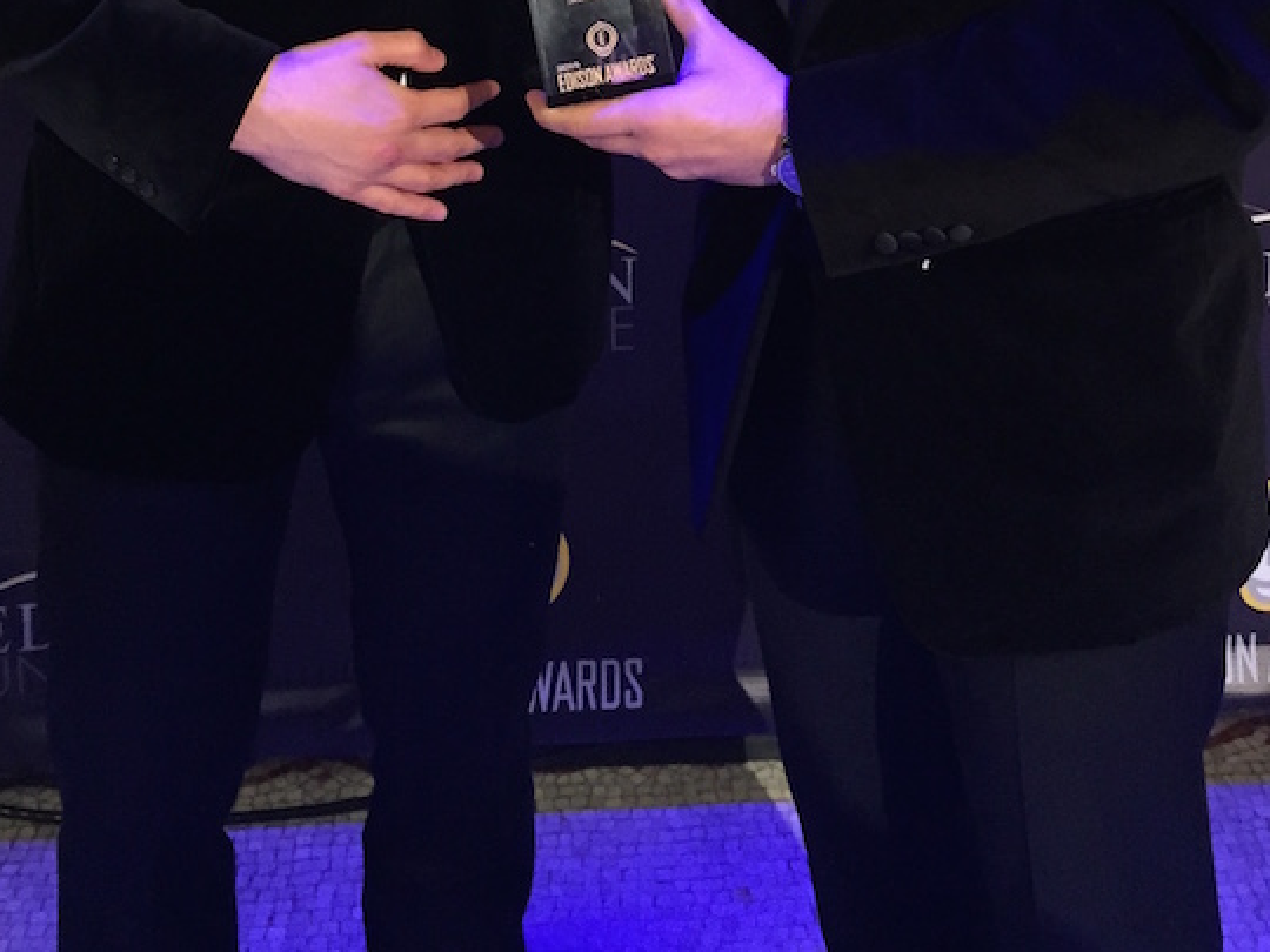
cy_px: -287
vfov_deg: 22.5
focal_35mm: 58
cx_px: 736
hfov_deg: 33.2
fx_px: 2128
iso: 200
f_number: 2.2
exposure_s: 1/30
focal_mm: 4.15
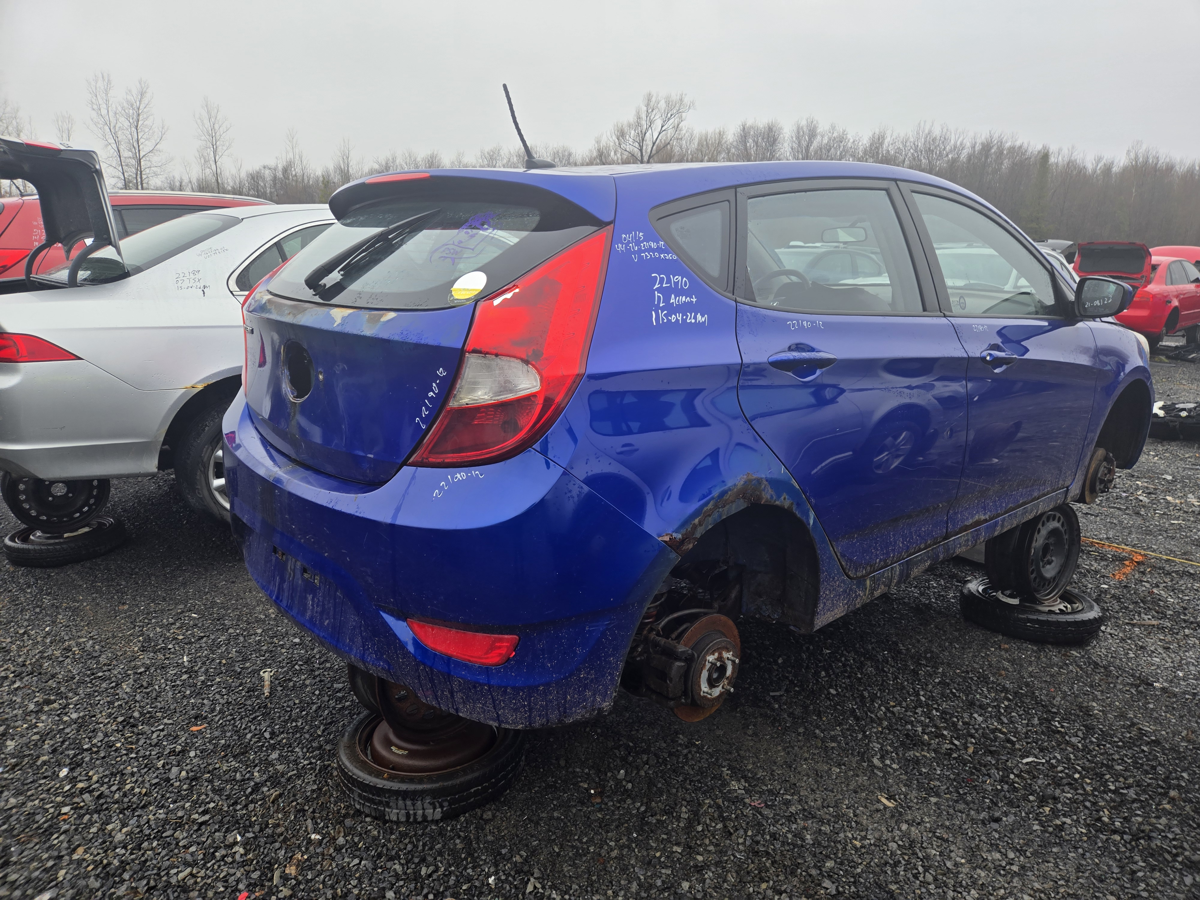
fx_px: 797
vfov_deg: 58.9
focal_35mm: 23
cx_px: 600
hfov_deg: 73.9
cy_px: 450
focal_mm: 5.4
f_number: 1.8
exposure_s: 1/313
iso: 25
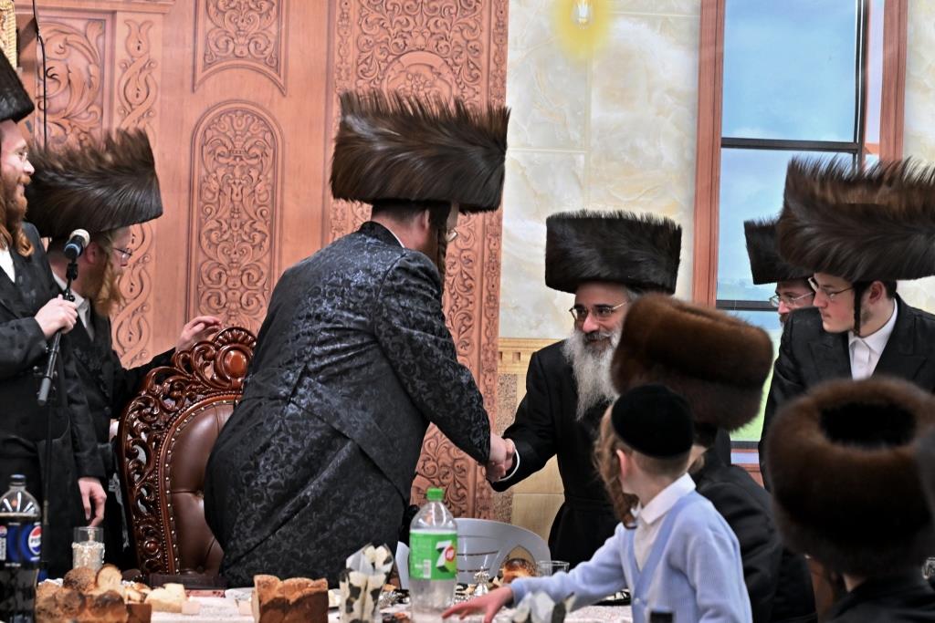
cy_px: 312
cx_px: 468
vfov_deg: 16.3
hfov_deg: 24.2
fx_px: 2182
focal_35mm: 84
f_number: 4
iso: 640
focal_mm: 56
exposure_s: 1/160
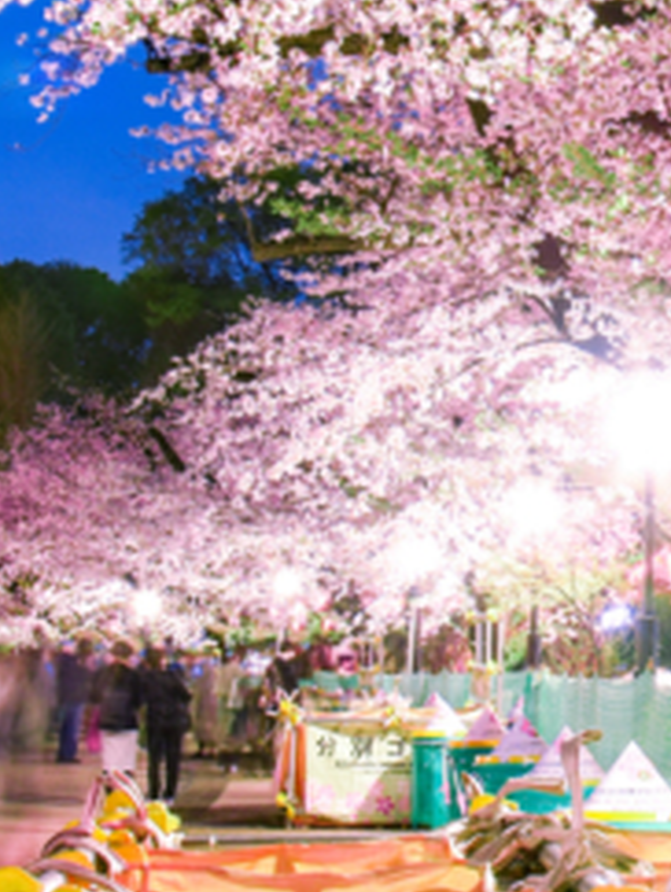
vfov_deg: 12.9
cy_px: 55
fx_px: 3896
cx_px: 664
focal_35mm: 151
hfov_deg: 9.8
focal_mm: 38
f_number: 13
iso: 200
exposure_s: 15
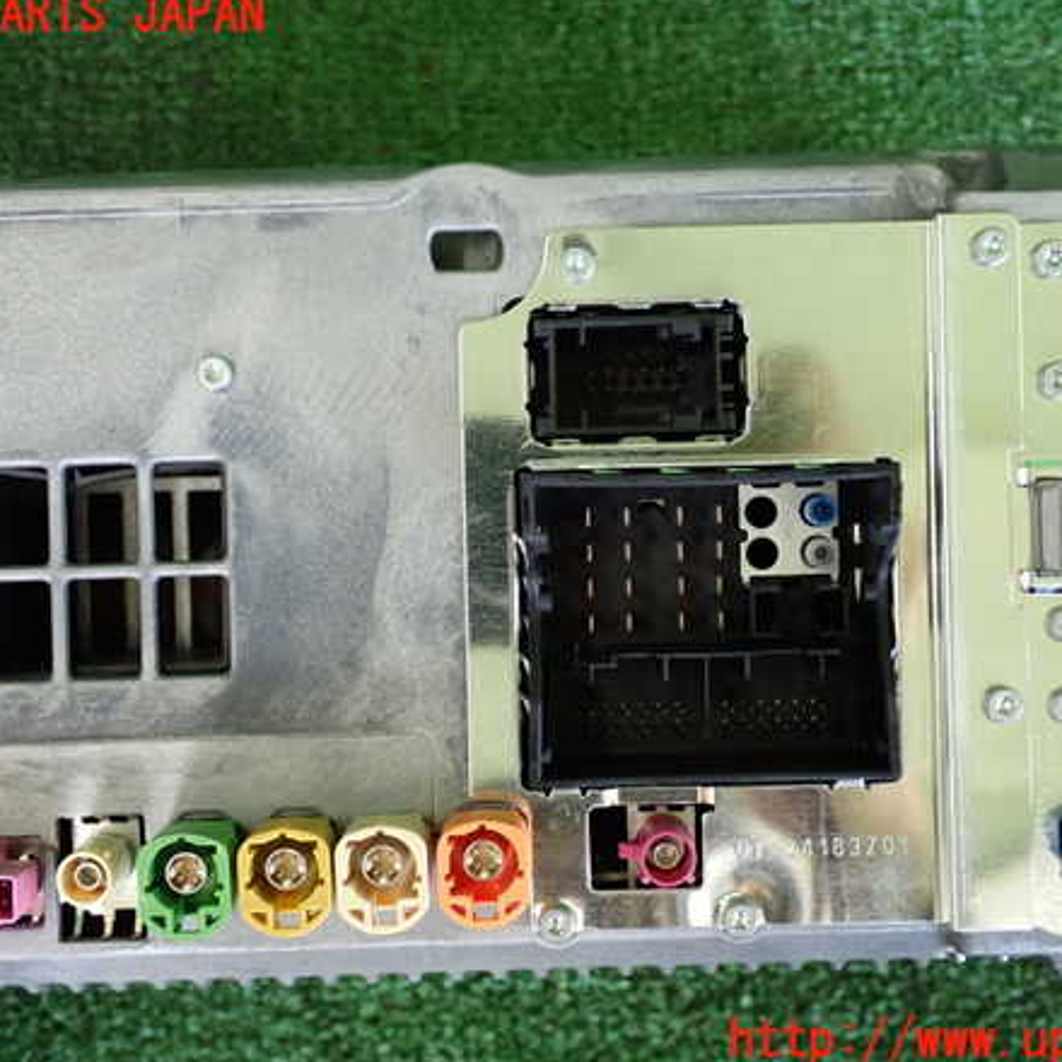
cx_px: 550
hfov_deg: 32.2
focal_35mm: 53
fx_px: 1840
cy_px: 529
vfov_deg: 32.2
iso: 500
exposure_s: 1/125
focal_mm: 7.84
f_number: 2.9
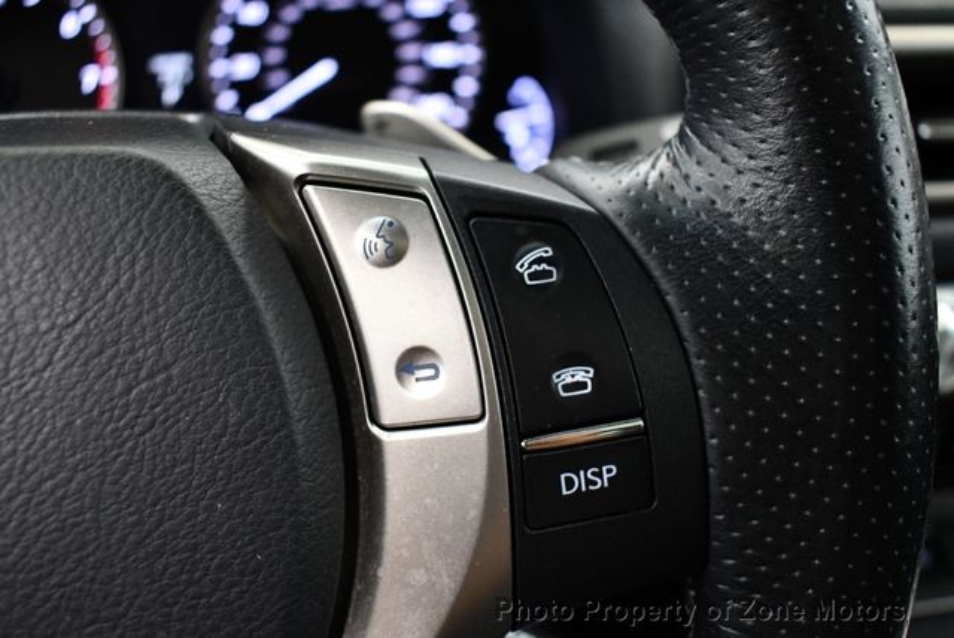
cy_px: 319
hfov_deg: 53.1
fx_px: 955
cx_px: 477
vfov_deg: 36.9
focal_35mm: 36
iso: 3200
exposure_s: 1/80
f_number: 3.5
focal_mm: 18
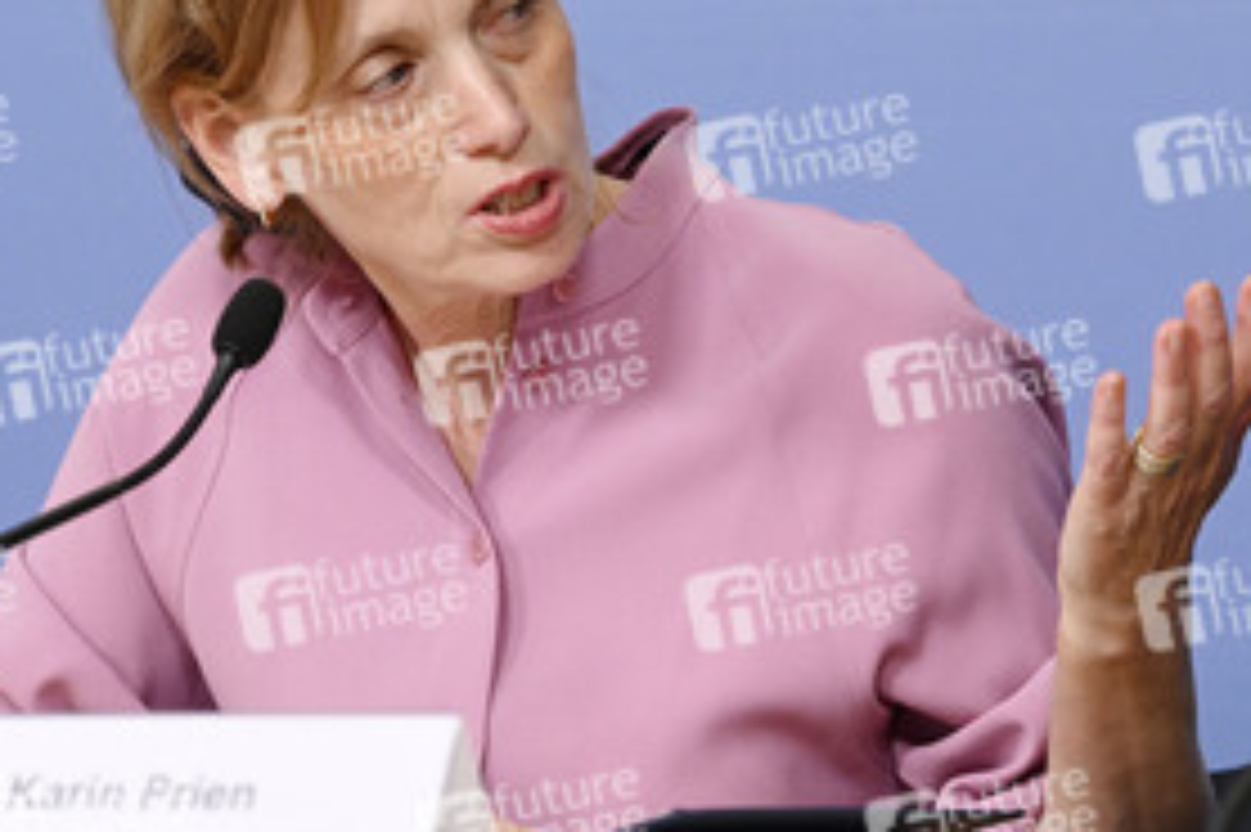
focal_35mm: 284
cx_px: 412
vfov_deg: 4.8
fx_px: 9863
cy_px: 261
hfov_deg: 7.3
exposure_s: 1/800
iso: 4000
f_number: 5.6
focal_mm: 175
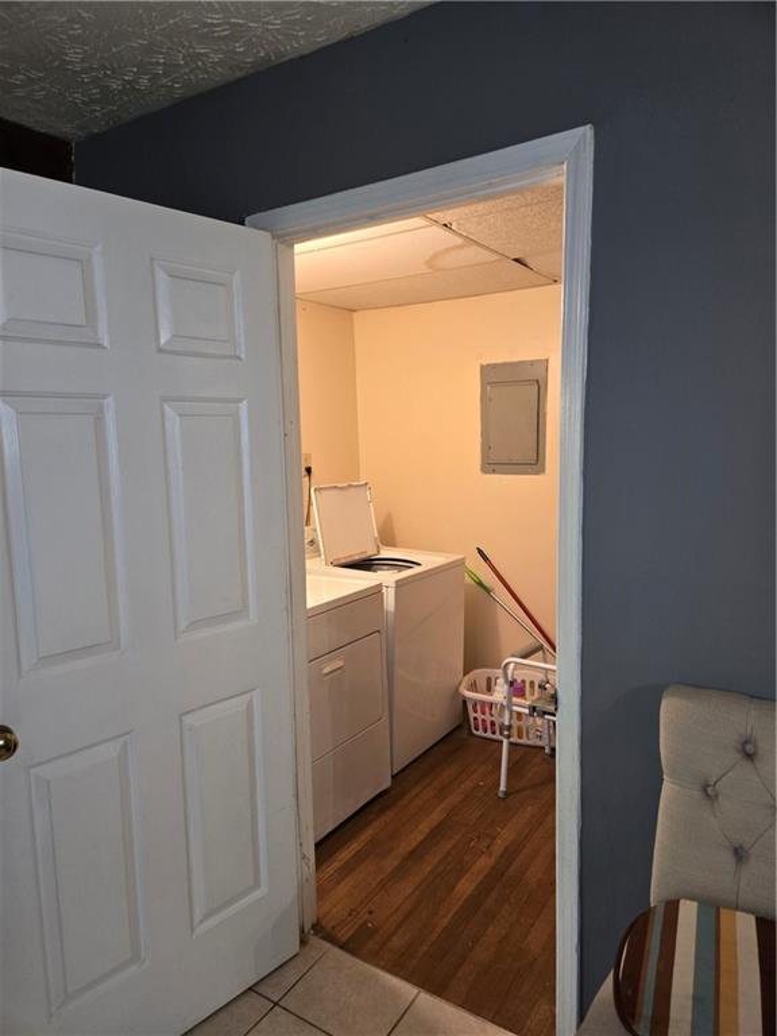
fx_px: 688
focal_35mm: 23
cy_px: 518
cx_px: 388
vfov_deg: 73.9
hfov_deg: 58.9
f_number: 1.8
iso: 160
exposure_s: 1/15
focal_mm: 5.4
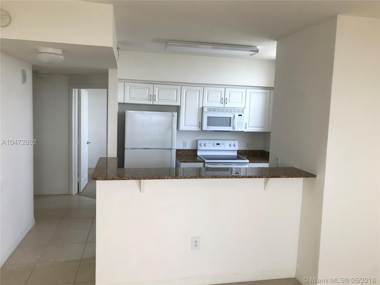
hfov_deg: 63.4
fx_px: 307
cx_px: 190
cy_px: 142
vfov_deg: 49.7
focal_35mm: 28
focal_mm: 3.99
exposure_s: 1/120
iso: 25
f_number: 1.8
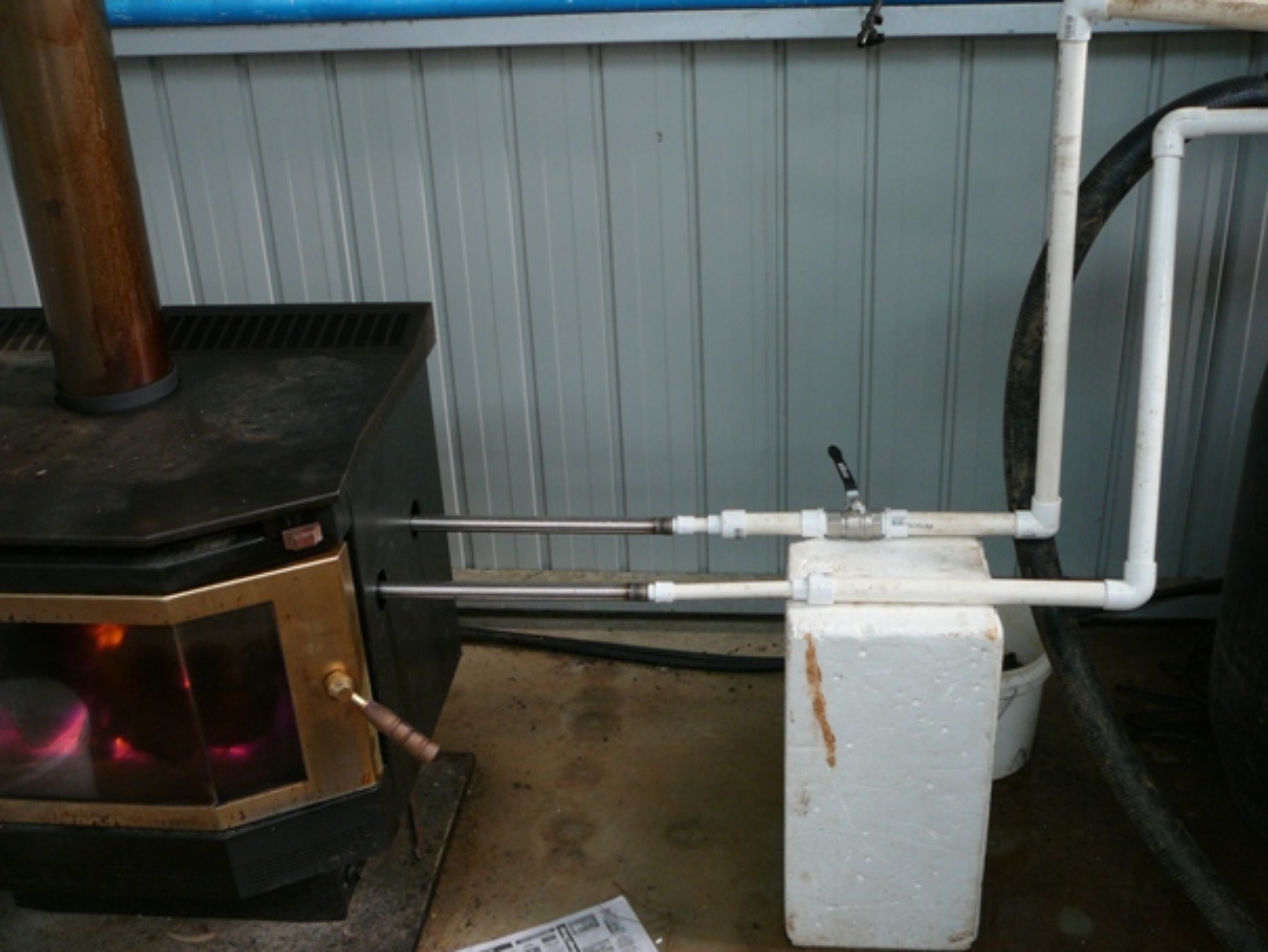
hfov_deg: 50.1
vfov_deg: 38.7
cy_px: 457
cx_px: 646
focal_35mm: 37
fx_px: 1356
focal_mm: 5.2
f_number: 2.8
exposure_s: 1/40
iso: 100
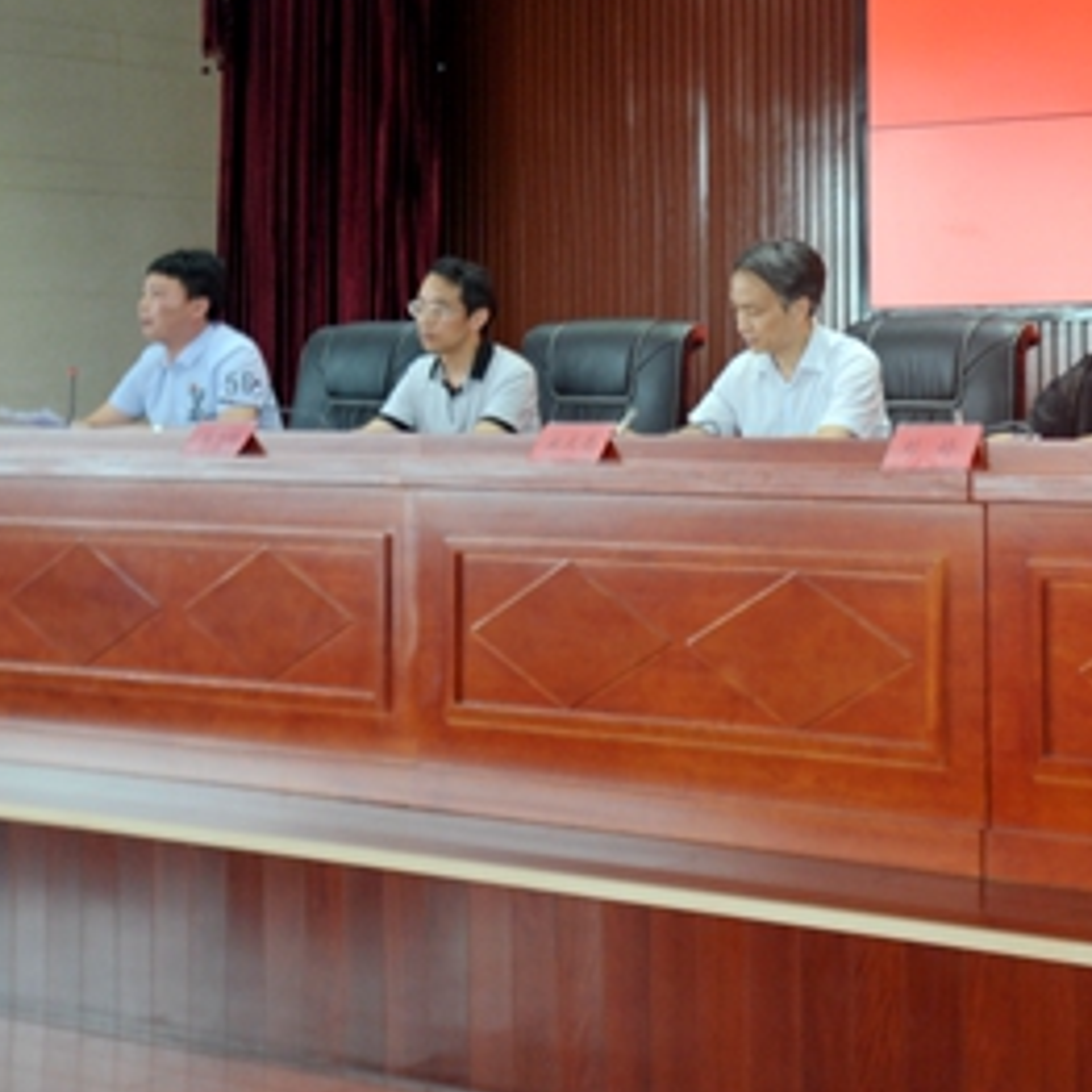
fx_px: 2498
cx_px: 1142
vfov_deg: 24.4
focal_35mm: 70
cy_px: 273
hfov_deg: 23.4
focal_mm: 36
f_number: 4
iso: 800
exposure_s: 1/50
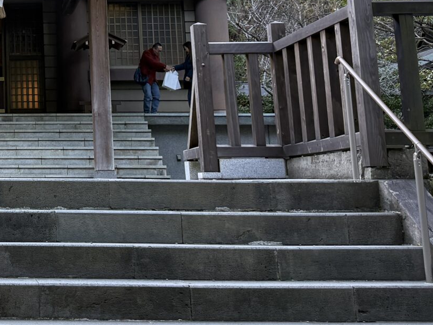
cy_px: -16
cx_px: -61
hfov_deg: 24.0
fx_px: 938
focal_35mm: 75
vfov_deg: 19.0
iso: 125
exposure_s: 1/228
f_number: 1.78
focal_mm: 6.76
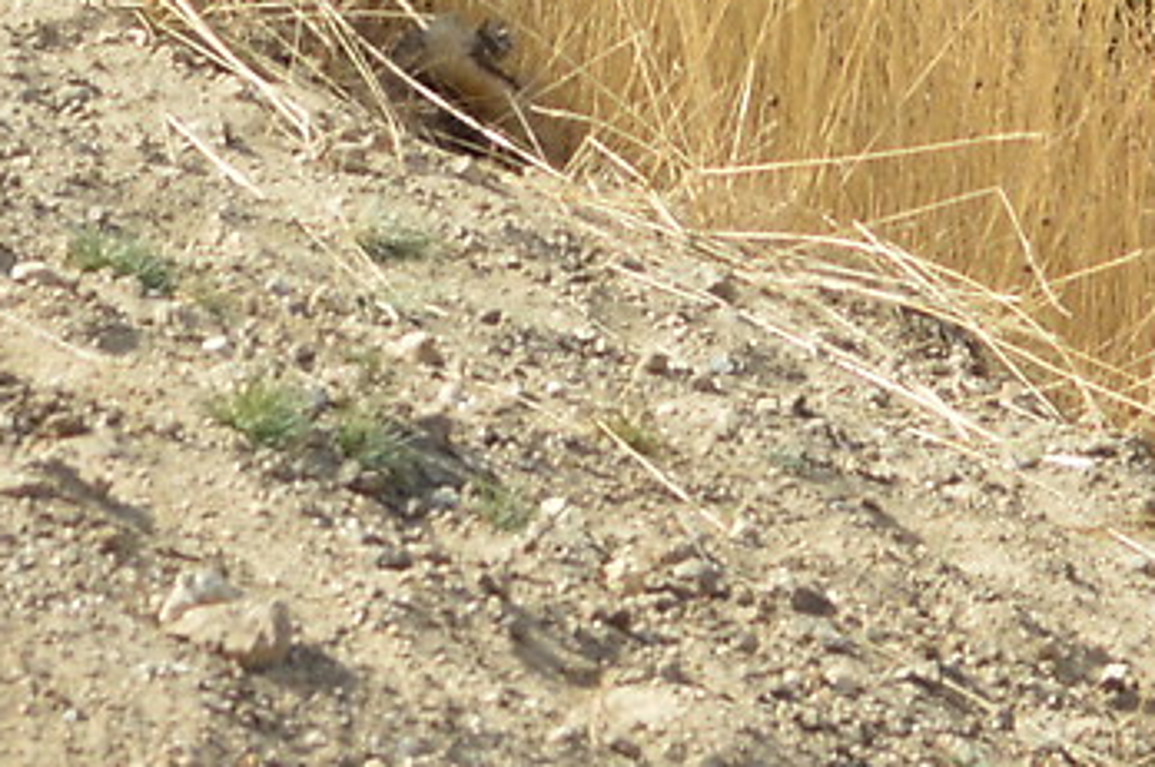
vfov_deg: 3.7
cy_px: -1625
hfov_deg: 5.7
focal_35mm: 362
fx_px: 11612
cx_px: 979
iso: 100
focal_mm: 35
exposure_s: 1/250
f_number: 6.3
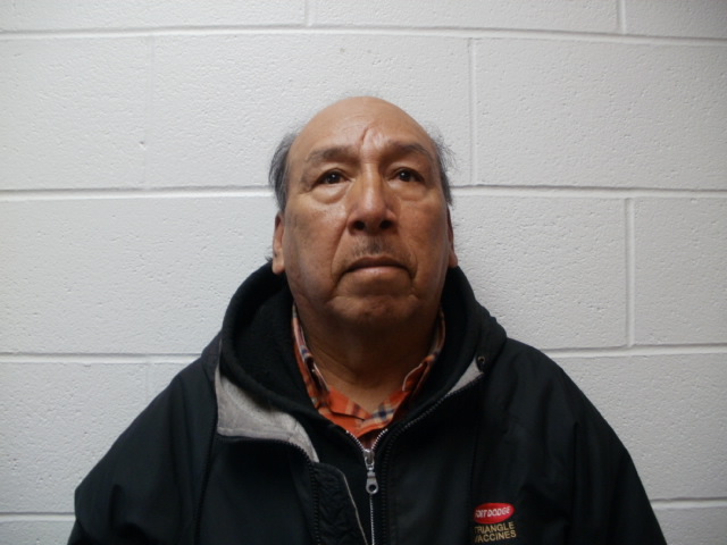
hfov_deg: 51.4
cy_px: 272
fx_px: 756
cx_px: 364
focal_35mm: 36
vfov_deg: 39.7
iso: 125
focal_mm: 6.3
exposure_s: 1/13
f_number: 3.5
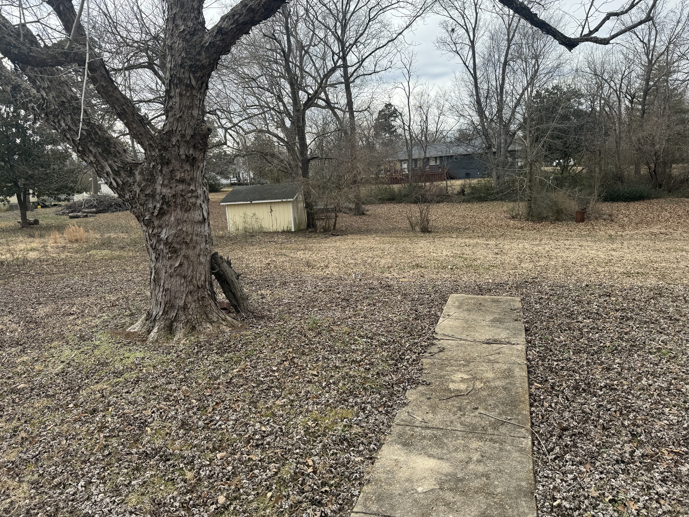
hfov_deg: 71.6
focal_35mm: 24
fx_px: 478
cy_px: 258
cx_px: 344
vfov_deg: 56.8
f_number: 1.78
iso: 80
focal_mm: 6.76
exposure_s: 1/1678
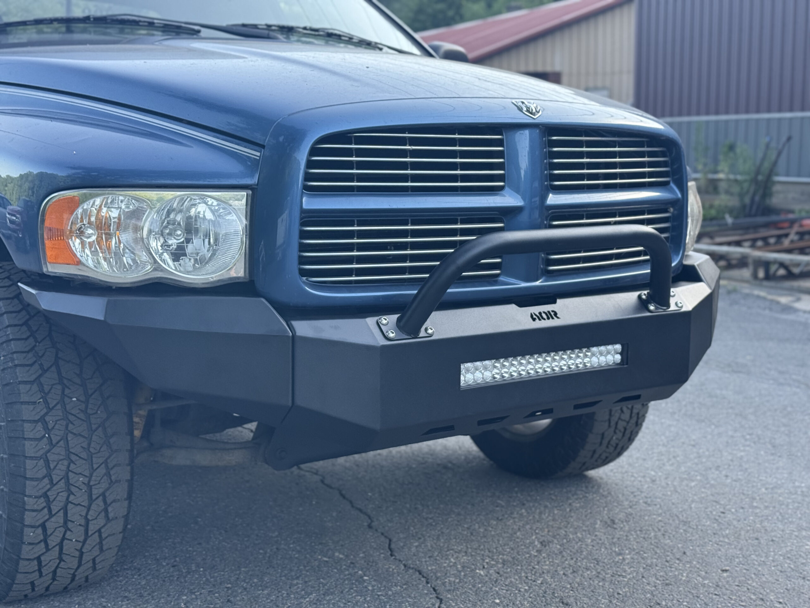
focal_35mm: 48
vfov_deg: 30.3
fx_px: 1123
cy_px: 304
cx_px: 405
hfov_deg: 39.7
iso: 100
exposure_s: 1/411
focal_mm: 6.76
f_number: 1.78
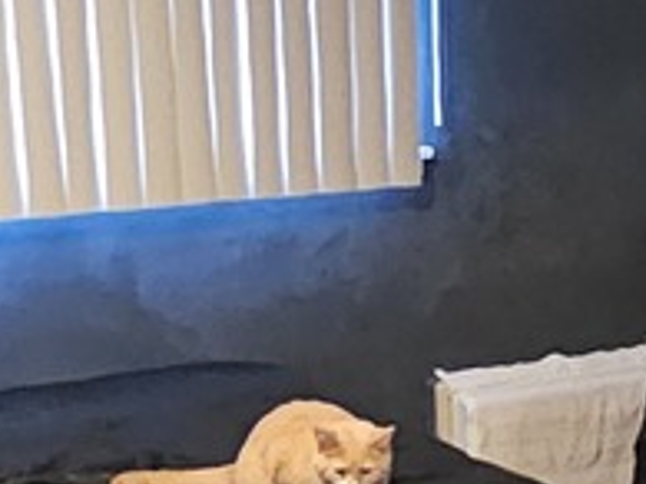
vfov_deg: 15.1
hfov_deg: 19.4
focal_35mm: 96
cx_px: 742
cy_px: 504
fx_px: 1790
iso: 2000
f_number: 2.2
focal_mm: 2.2
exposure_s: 1/24
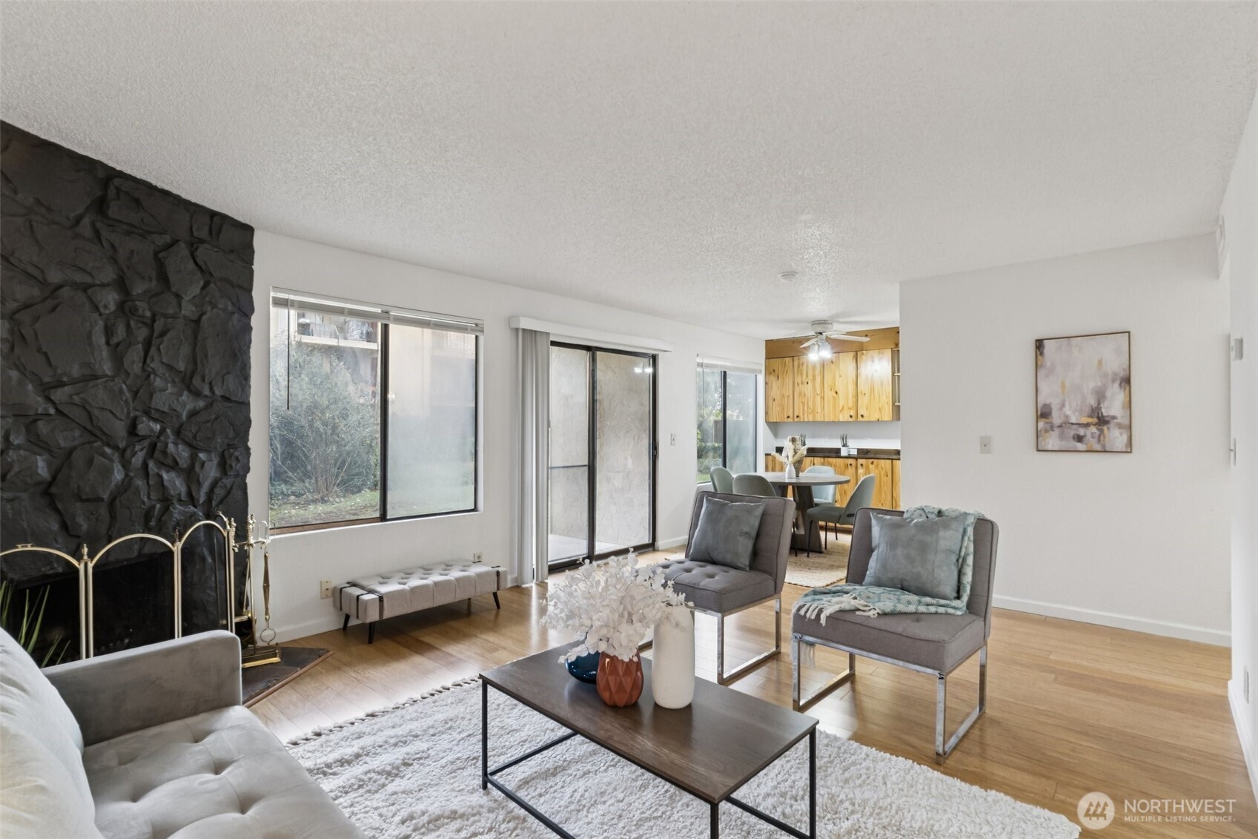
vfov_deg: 67.4
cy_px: 420
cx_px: 629
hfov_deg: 90.0
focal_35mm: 18
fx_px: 629
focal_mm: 12
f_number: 9
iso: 250
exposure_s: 1/4
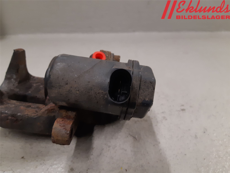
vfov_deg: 53.1
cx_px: 115
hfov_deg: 67.3
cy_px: 86
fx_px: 173
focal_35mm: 26
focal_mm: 3.93
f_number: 1.7
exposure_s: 1/50
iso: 125
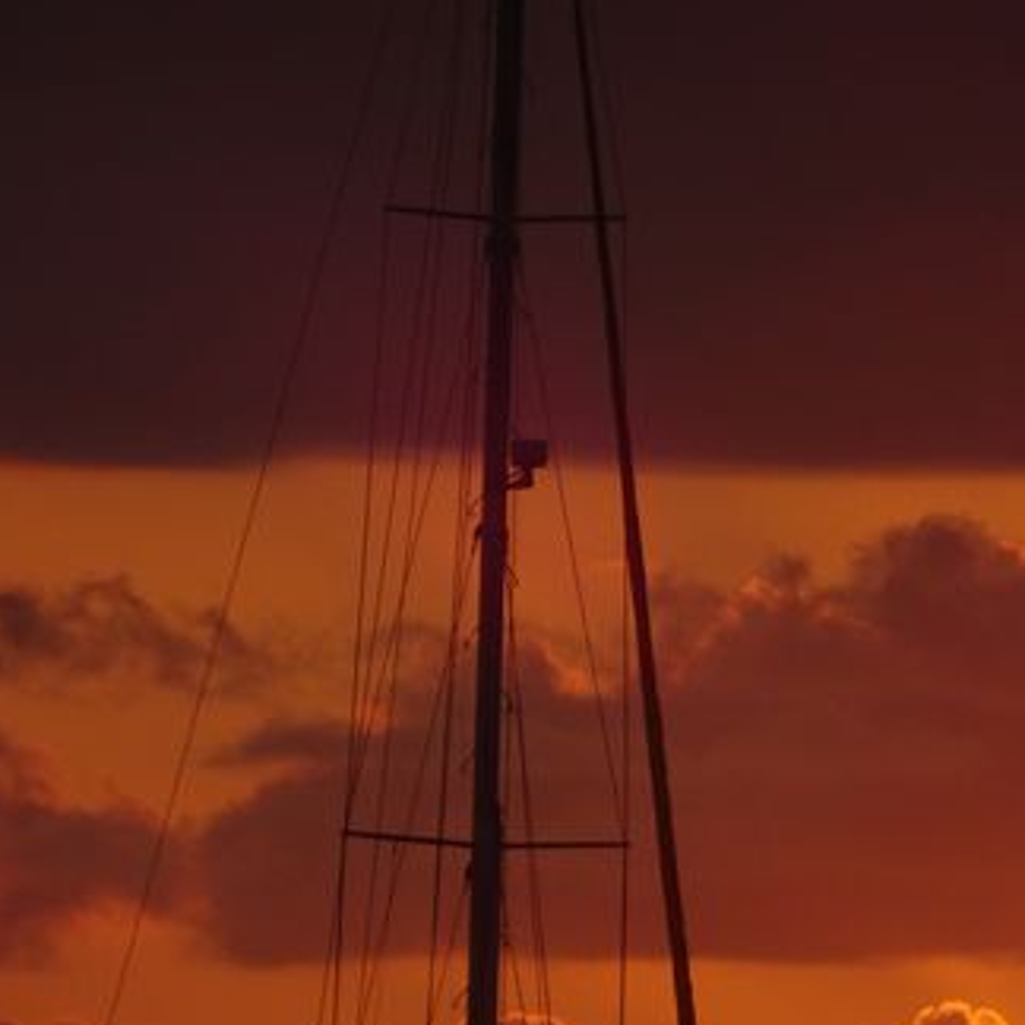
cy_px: 883
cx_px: 1082
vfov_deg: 1.7
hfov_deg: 1.7
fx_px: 35410
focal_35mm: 1057
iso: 80
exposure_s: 1/400
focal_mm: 82.69
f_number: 6.3
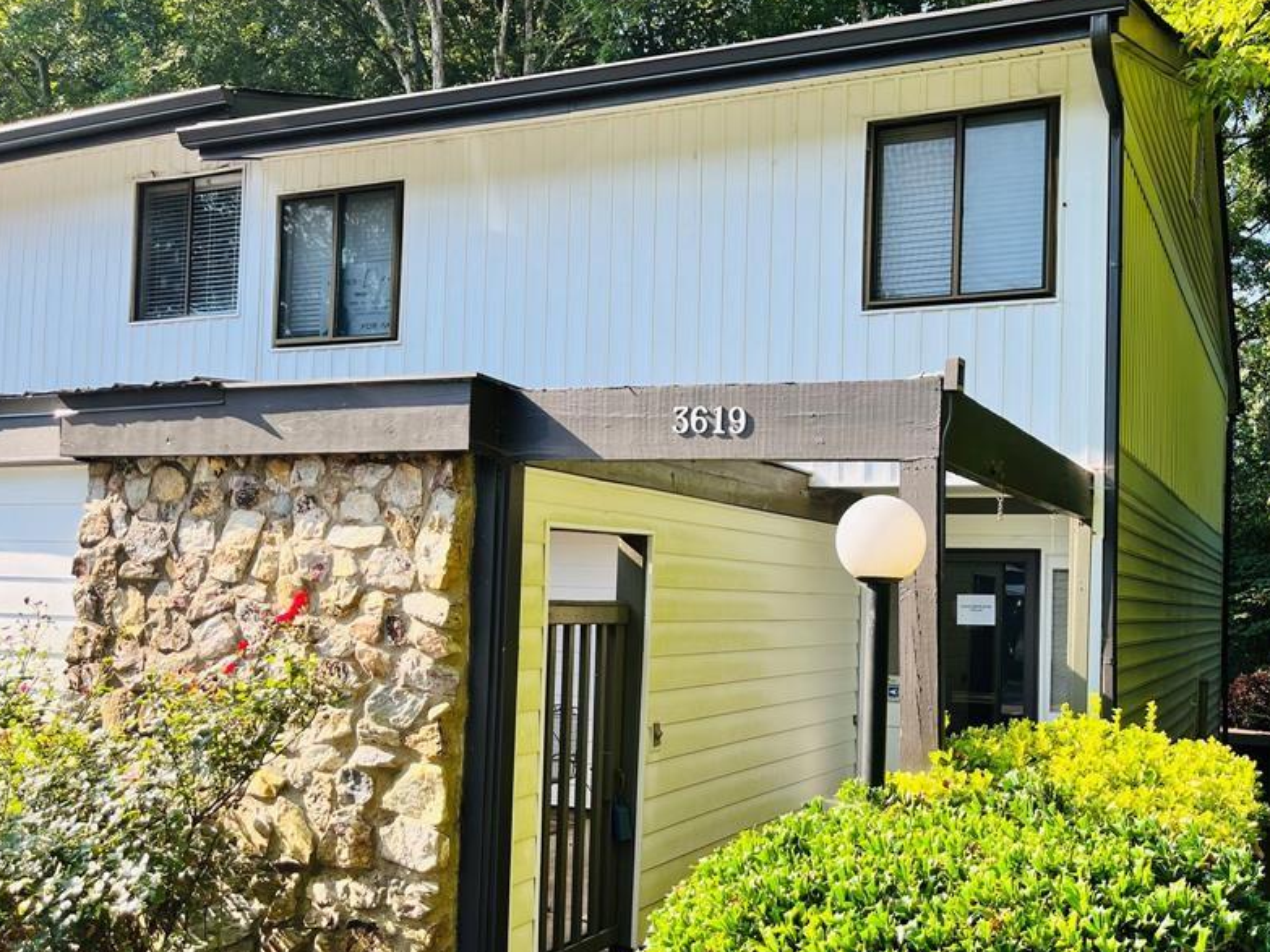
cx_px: 800
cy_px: 548
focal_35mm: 34
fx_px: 1247
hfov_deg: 53.3
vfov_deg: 41.7
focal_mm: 5.1
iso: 50
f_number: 1.6
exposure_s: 1/810
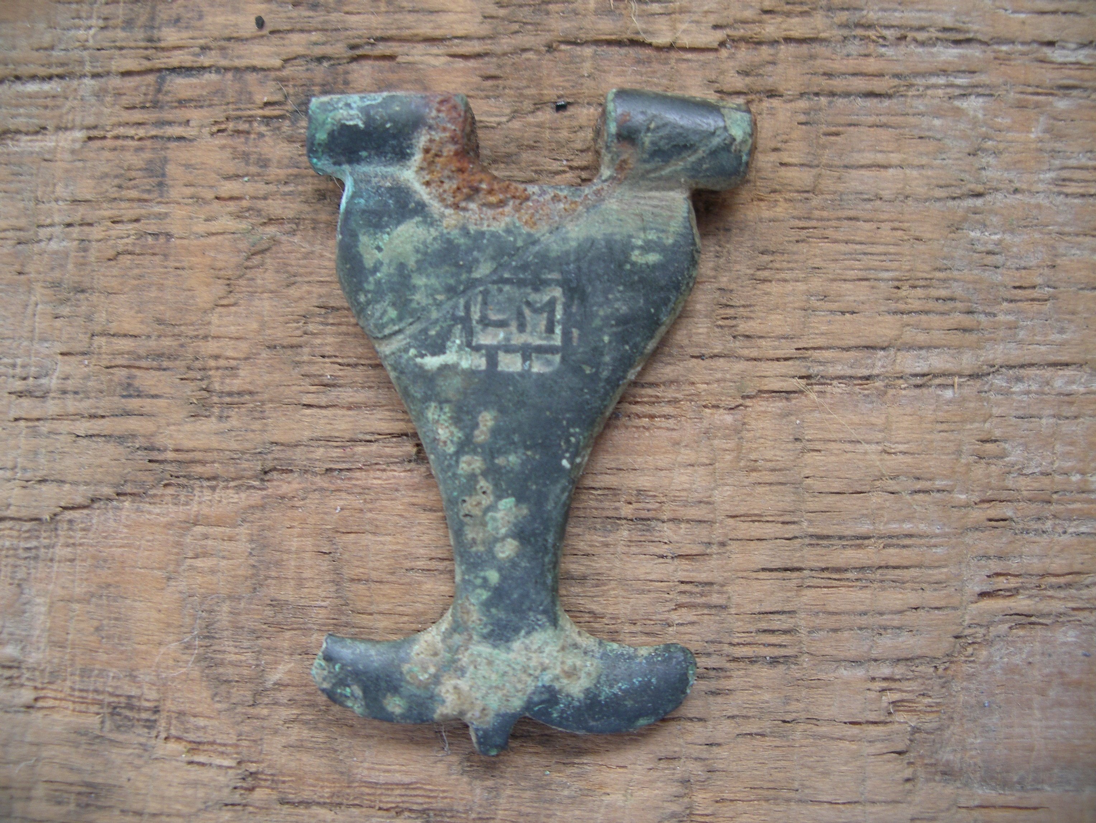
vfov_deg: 38.7
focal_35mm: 37
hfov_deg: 50.1
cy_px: 412
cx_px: 548
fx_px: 1172
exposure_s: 1/50
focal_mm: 7.8
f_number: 2.8
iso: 80
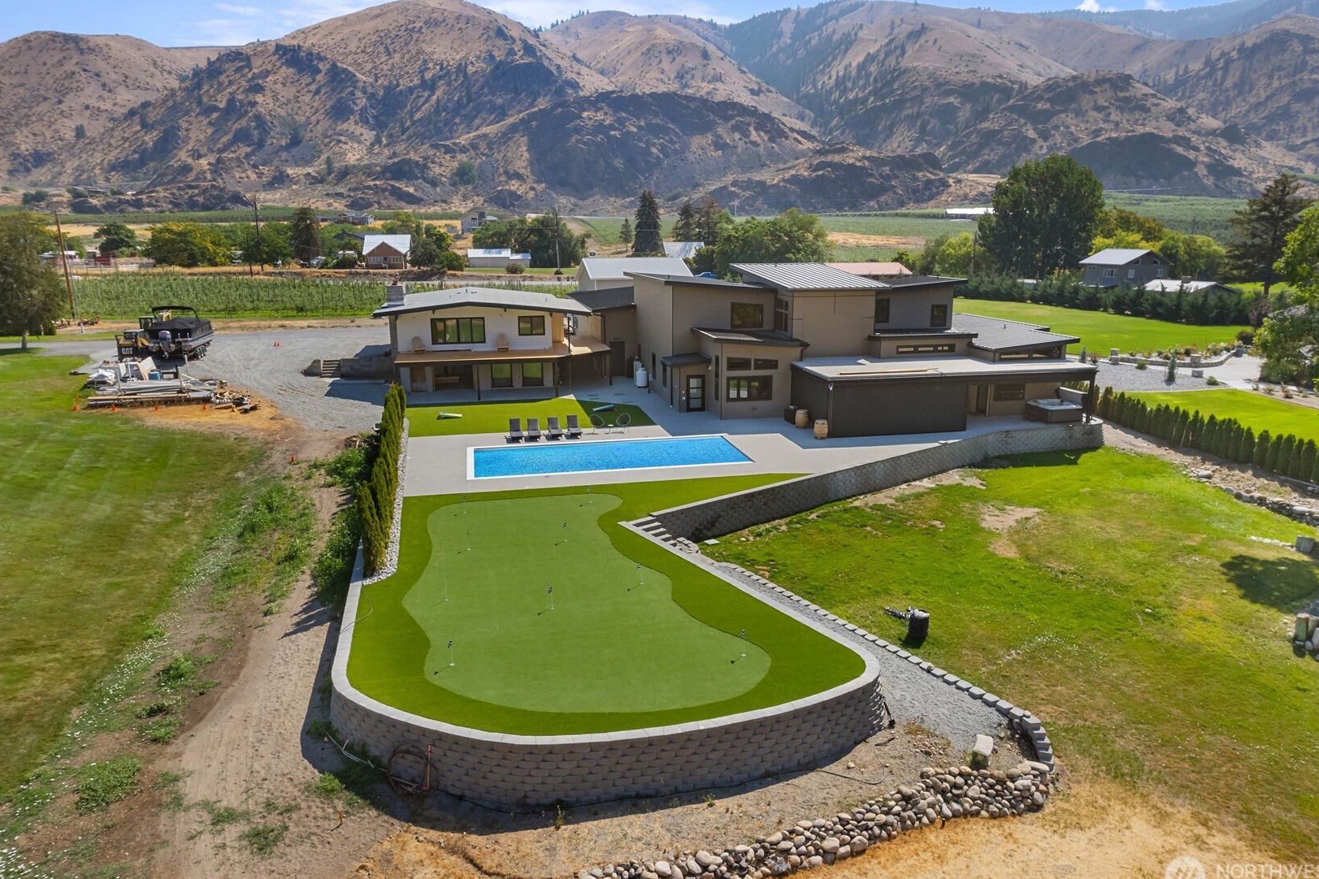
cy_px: 448
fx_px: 843
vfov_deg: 55.1
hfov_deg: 76.1
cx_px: 673
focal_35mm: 23
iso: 100
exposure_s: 1/1500
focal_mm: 8.38
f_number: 2.8
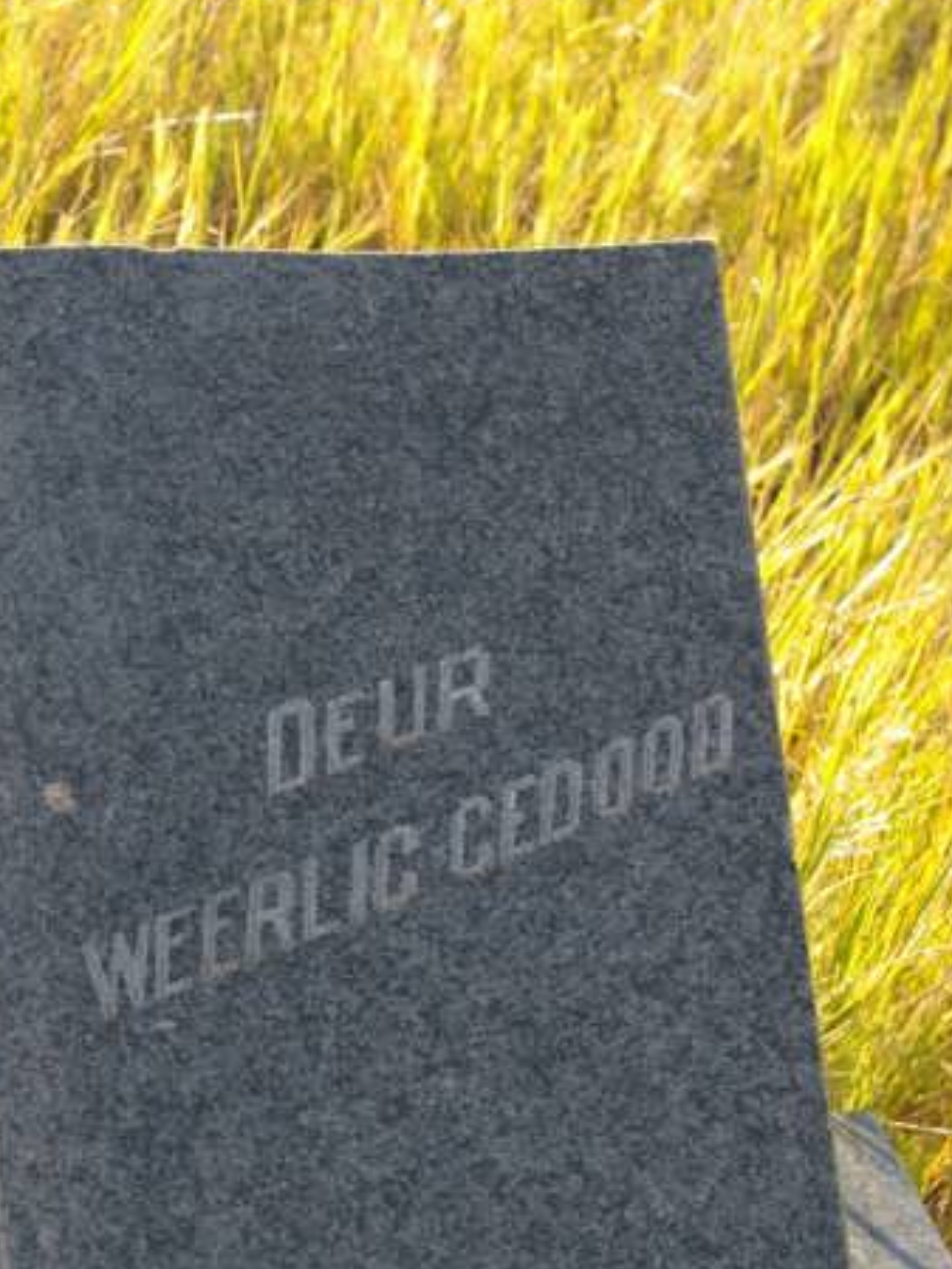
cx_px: -99
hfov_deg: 12.2
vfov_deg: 16.4
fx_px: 4372
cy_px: 1043
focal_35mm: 119
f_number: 8
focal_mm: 31
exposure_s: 1/90
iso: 200
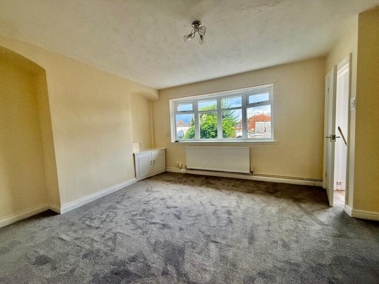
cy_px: 142
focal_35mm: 14
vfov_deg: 85.7
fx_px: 153
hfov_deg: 102.1
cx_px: 190
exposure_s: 1/99
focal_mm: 2.22
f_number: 2.2
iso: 200
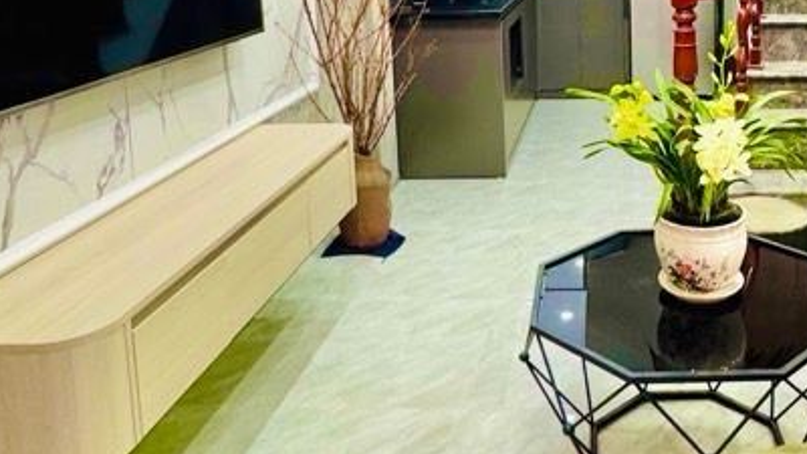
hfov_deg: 49.5
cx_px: 607
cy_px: 6
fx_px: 835
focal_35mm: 39
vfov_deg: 28.6
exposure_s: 1/50
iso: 200
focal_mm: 2.22
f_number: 2.2
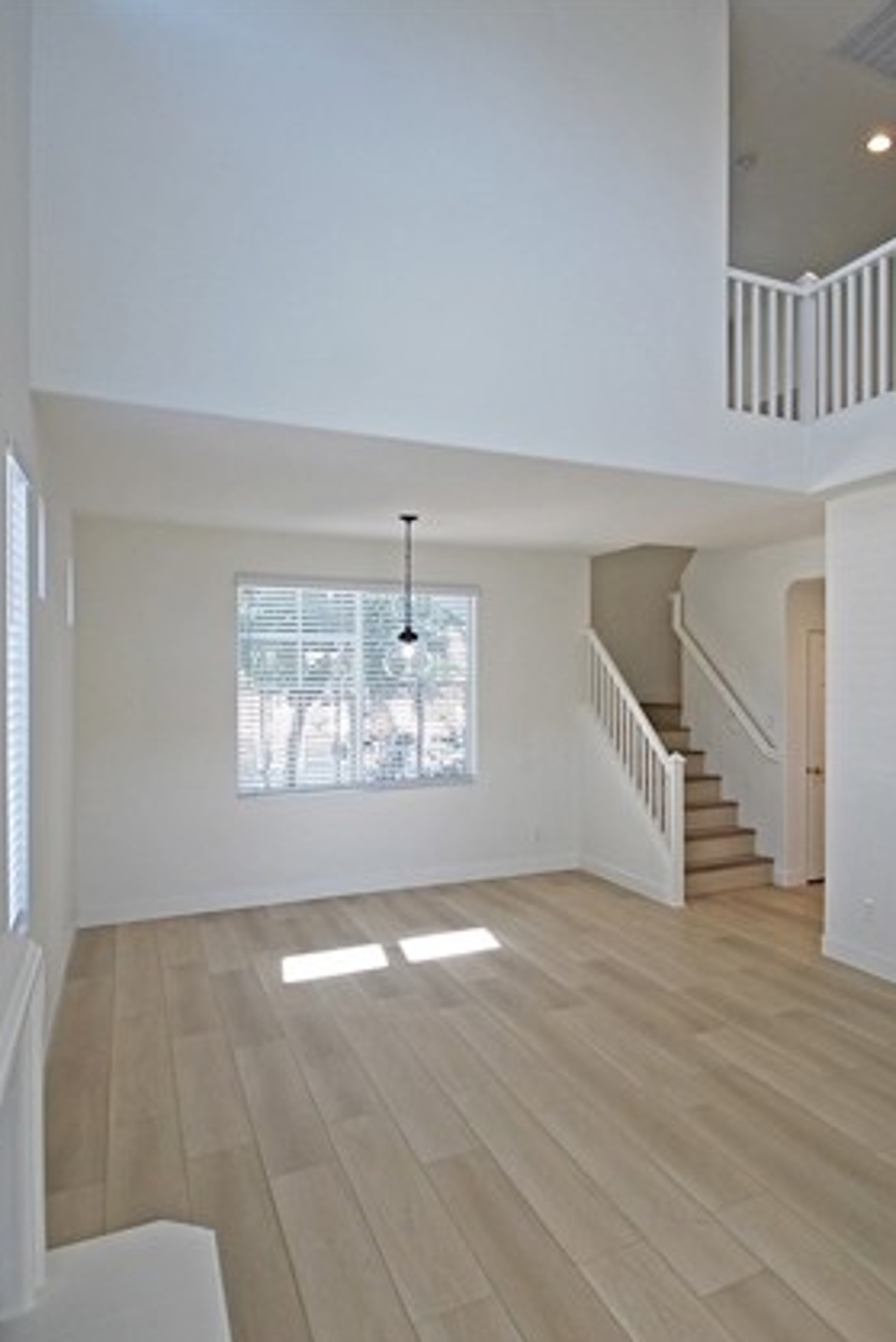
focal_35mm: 23
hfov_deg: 52.7
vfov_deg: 76.1
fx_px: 858
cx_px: 671
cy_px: 681
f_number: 4.5
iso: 200
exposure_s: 1/80
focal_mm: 10
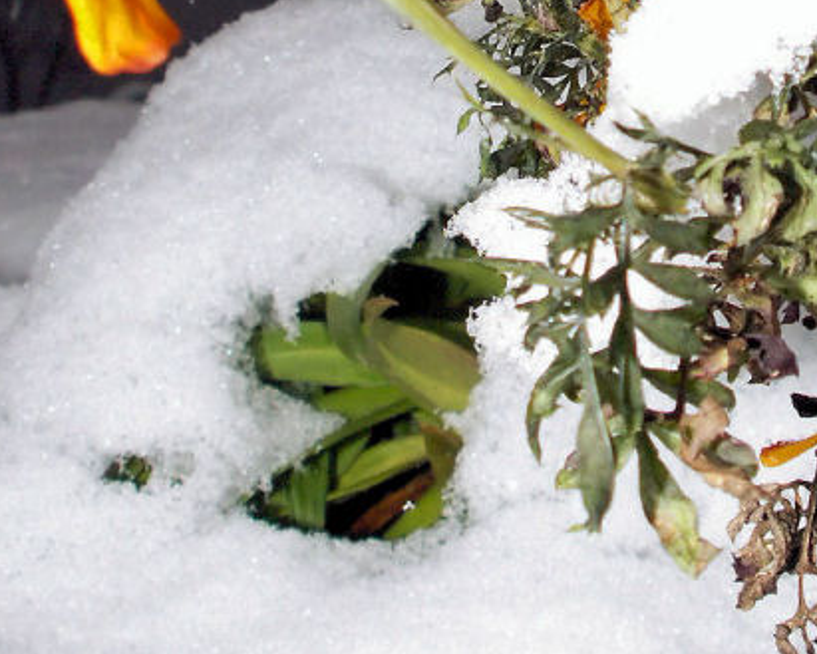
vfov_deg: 17.4
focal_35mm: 85
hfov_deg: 22.4
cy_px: -72
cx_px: 514
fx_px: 2056
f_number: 4.5
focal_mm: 5.86
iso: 160
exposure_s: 1/800
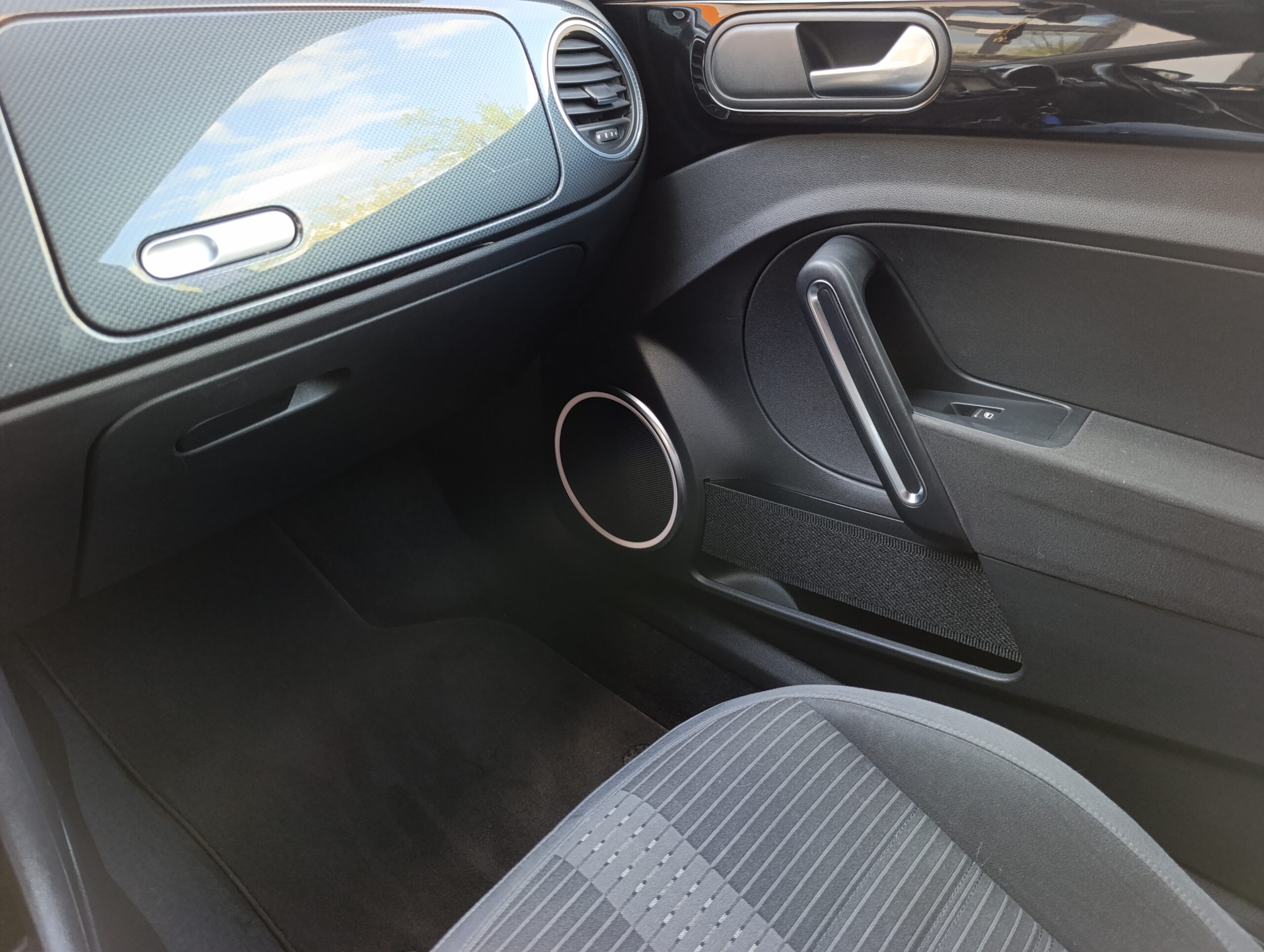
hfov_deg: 73.8
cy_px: 476
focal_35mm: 23
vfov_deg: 59.0
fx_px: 841
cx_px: 632
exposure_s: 1/100
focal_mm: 6.14
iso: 1000
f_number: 1.6
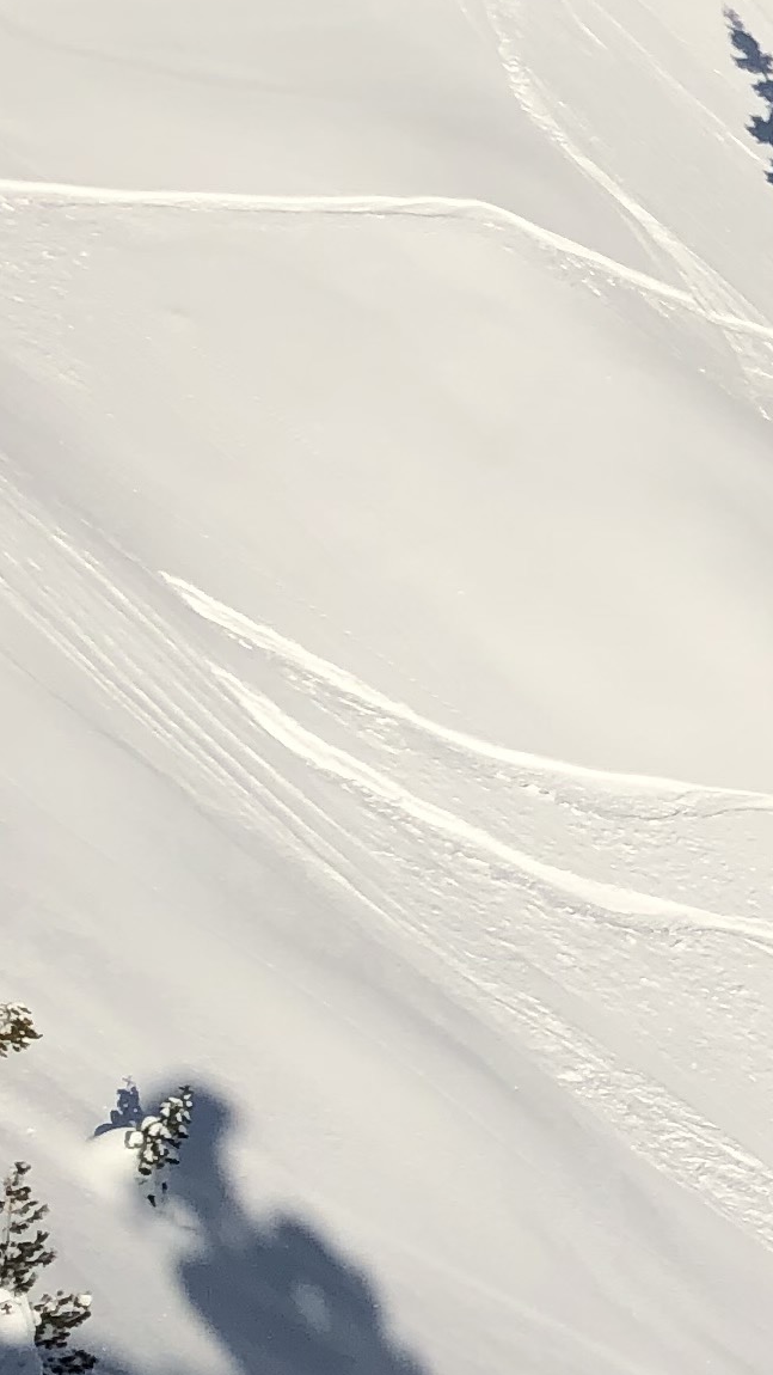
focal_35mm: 107
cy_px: 768
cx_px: 1576
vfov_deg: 20.0
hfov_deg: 10.4
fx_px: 3898
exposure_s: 1/6098
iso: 20
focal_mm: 4
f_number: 1.8
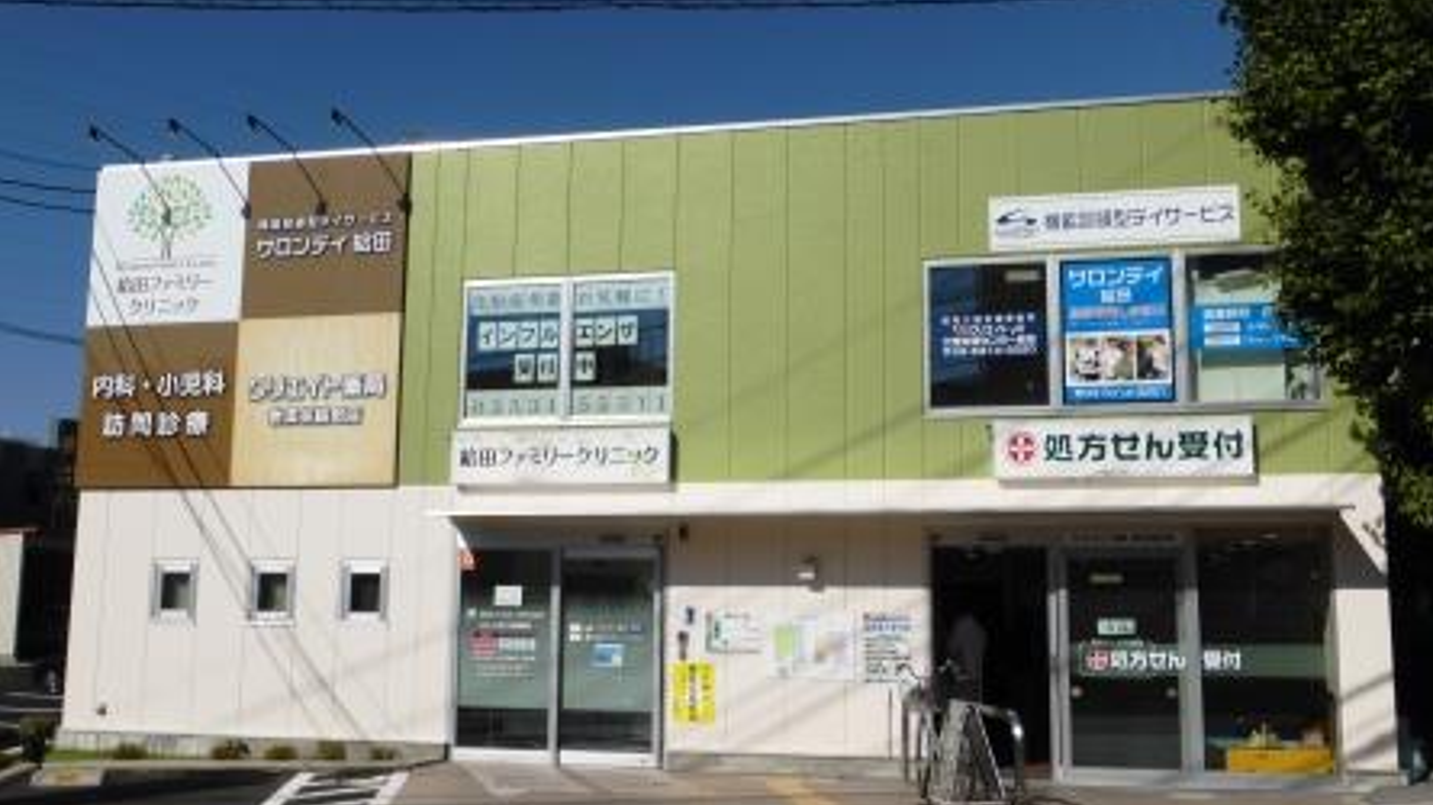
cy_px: 425
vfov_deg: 34.6
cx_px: 715
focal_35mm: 34
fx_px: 1292
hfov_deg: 58.0
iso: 100
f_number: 4.5
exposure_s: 1/1600
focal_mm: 5.4
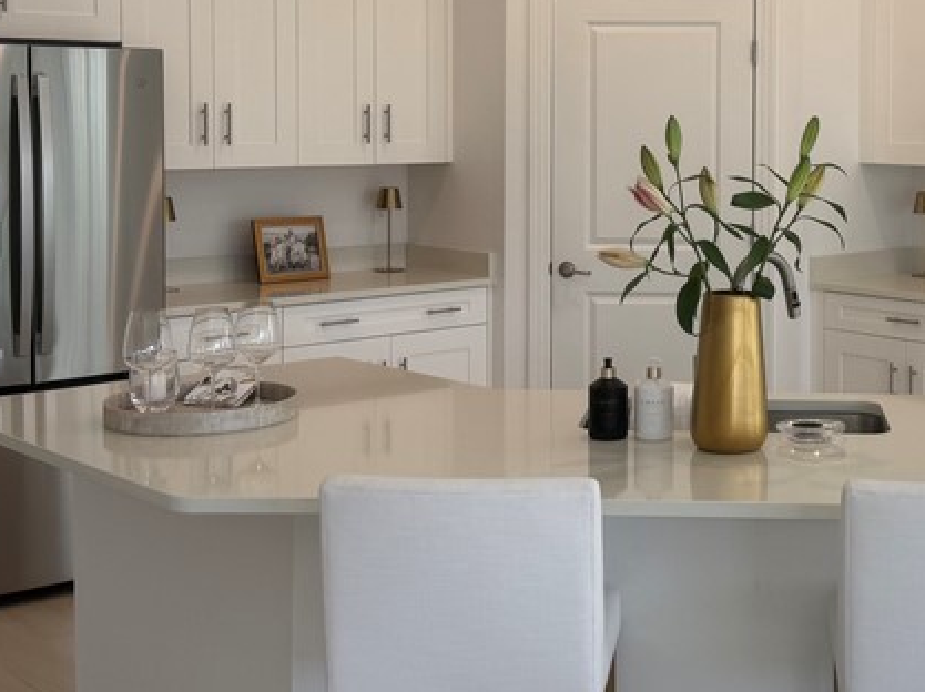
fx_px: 1575
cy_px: 164
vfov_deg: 24.5
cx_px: 681
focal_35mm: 59
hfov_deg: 32.2
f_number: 1.78
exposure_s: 1/189
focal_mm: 6.76
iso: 64
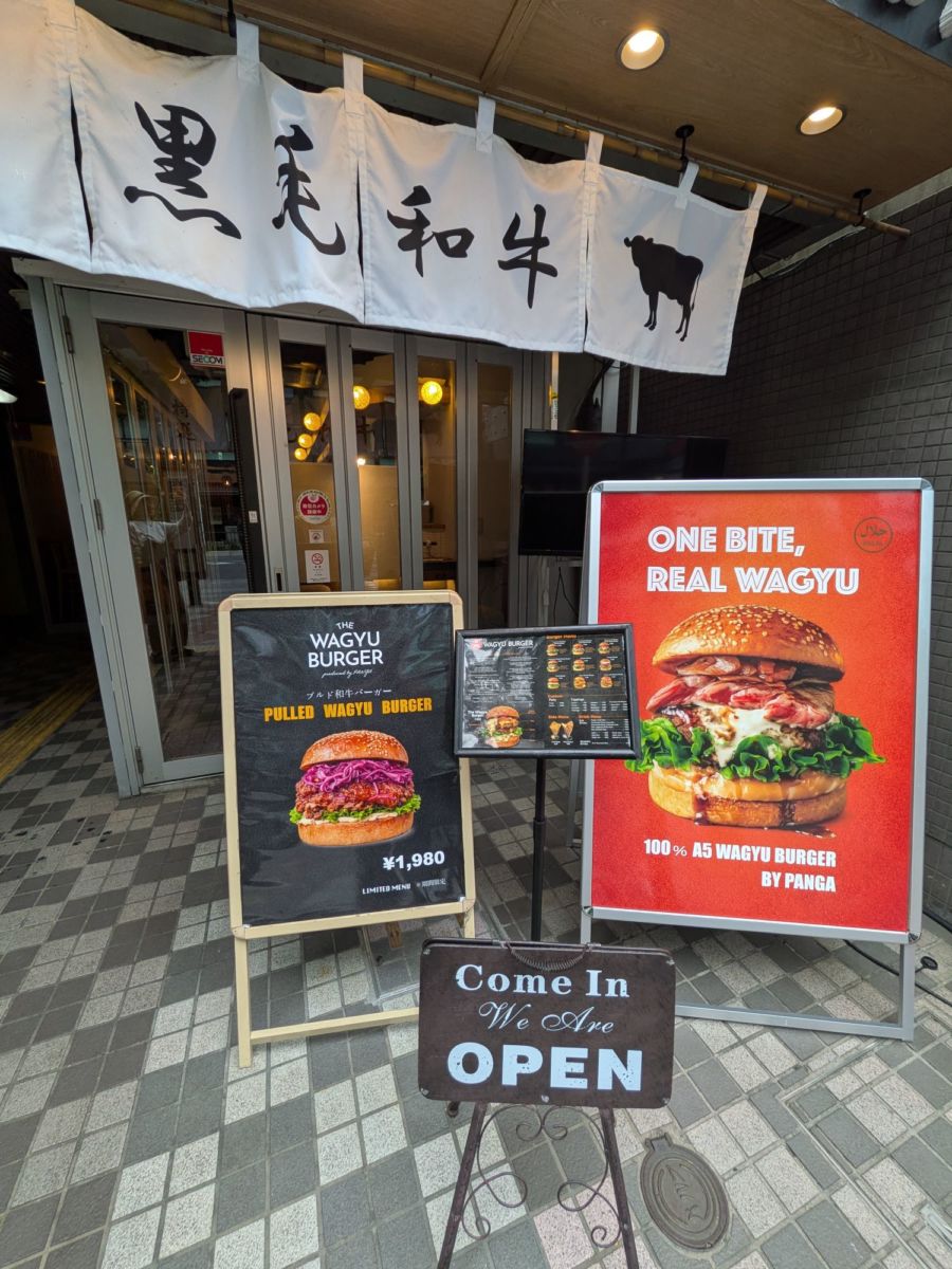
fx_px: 513
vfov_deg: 102.1
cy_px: 634
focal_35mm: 14
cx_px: 476
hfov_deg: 85.7
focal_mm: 1.83
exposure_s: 1/204
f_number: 2.2
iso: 45
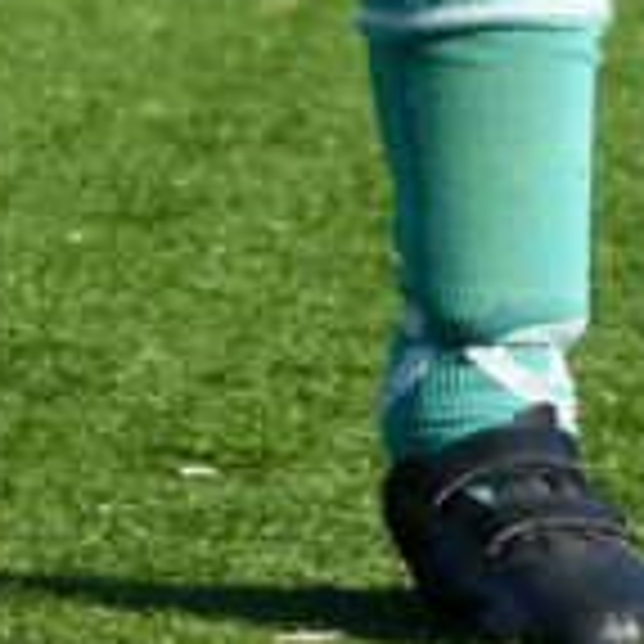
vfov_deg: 3.1
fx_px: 11808
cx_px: -279
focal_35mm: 561
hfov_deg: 3.1
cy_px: -768
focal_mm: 92
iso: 250
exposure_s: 1/800
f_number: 6.3
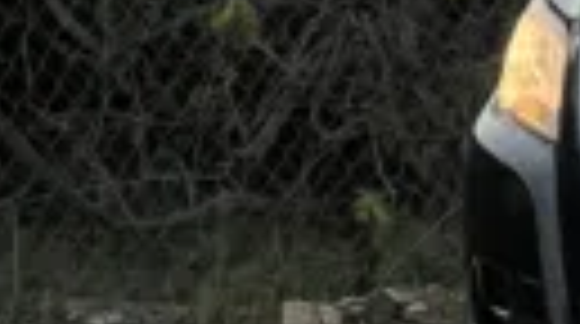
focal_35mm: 417
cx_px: 1416
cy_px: -36
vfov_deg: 2.9
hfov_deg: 5.0
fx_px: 6401
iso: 50
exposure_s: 1/99
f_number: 2.8
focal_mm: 9
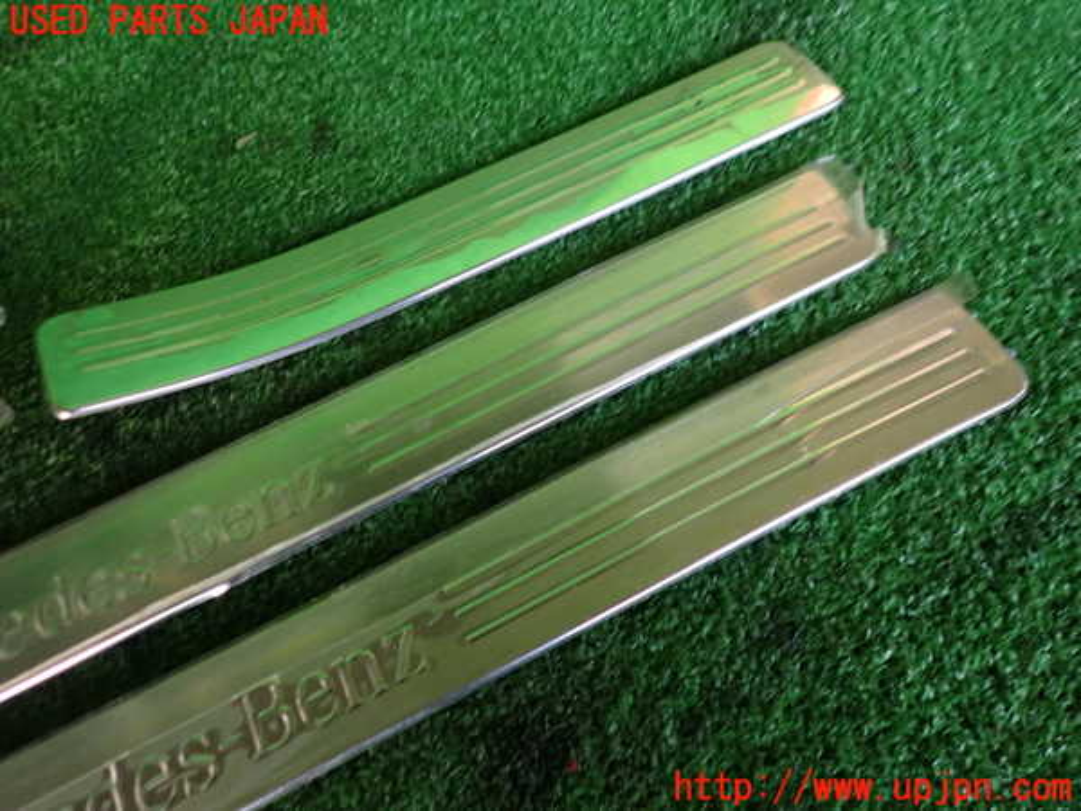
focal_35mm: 25
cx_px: 540
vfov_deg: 54.9
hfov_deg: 69.4
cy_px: 406
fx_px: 781
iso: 320
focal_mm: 4.5
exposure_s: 1/30
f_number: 2
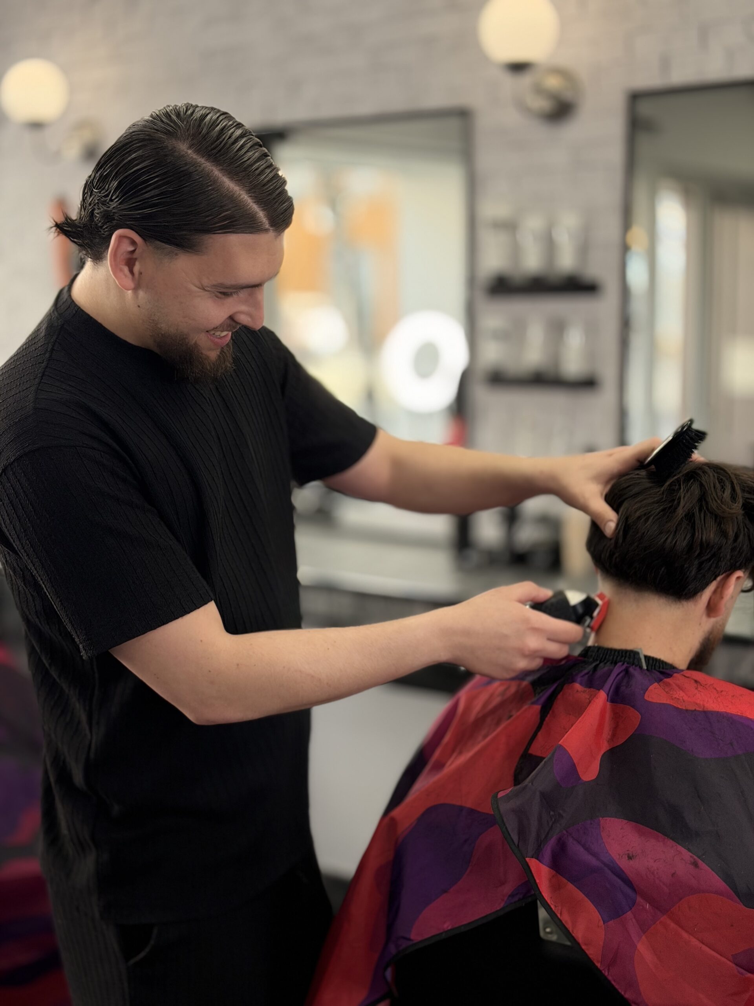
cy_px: 503
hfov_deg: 30.3
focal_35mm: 48
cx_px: 377
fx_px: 1394
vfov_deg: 39.7
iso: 64
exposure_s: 1/213
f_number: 1.78
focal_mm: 6.76
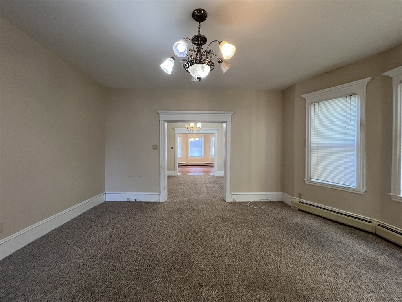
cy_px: 151
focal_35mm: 13
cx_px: 201
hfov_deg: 106.2
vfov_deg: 89.9
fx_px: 151
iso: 200
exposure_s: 1/60
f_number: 1.8
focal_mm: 1.57
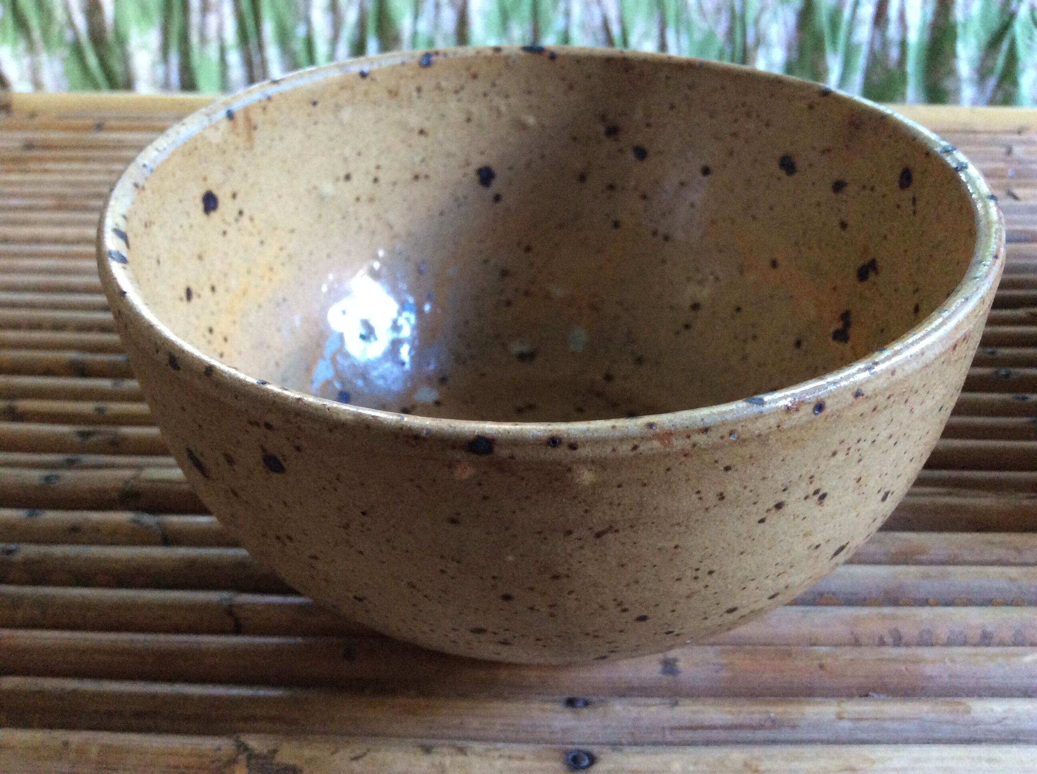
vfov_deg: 44.1
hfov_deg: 56.9
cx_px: 518
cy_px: 387
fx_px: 957
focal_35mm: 32
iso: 250
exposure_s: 1/25
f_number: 2.4
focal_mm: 3.3
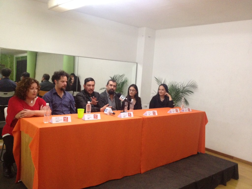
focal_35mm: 35
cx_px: 126
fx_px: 255
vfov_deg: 40.7
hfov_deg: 52.6
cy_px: 94
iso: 400
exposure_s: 1/17
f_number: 2.4
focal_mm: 4.28
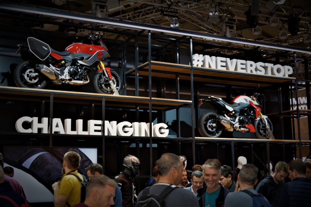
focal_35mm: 54
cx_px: 156
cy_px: 104
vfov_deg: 25.1
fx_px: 467
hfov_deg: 36.9
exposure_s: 1/30
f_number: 4.8
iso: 250
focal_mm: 36
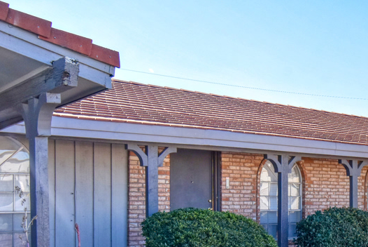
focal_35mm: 57
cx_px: 319
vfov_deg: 23.3
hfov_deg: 33.5
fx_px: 583
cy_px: 212
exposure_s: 1/500
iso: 400
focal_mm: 20
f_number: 8
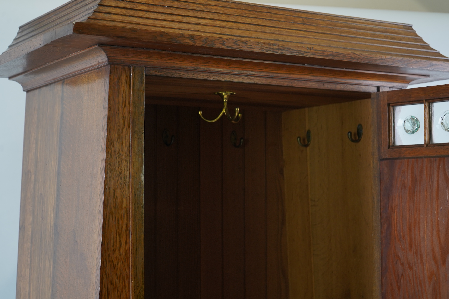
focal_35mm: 67
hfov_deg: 30.1
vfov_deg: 20.3
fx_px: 836
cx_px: 224
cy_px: 150
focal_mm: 67
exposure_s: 1/125
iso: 640
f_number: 5.6
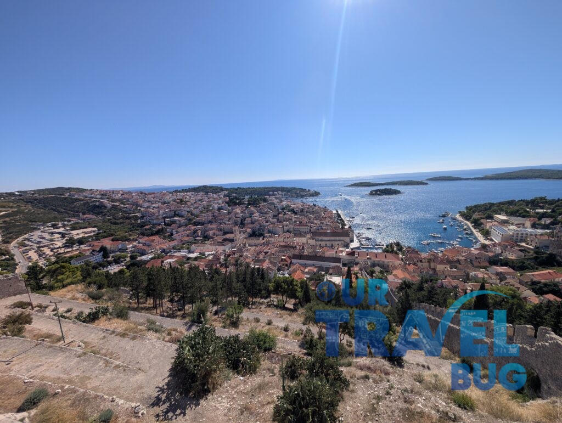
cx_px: 281
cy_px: 212
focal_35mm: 12
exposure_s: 1/4505
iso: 58
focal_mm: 2.02
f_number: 1.7
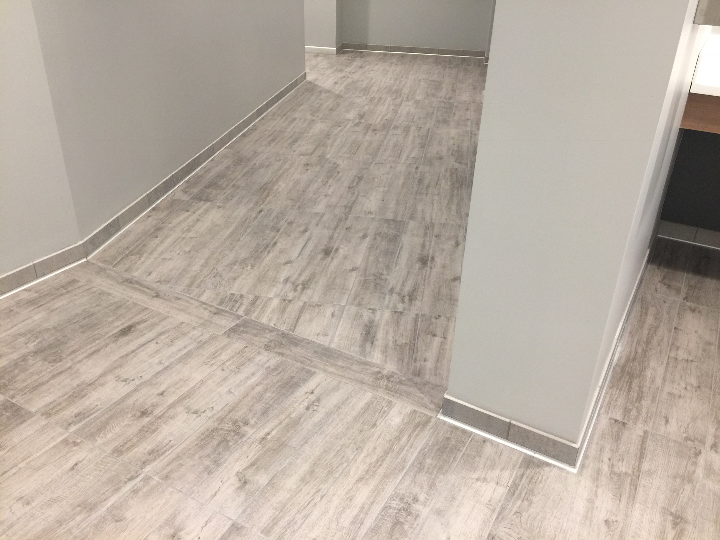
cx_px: 360
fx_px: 603
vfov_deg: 48.2
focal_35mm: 29
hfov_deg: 61.7
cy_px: 270
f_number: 2.2
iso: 50
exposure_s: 1/30
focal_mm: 4.15
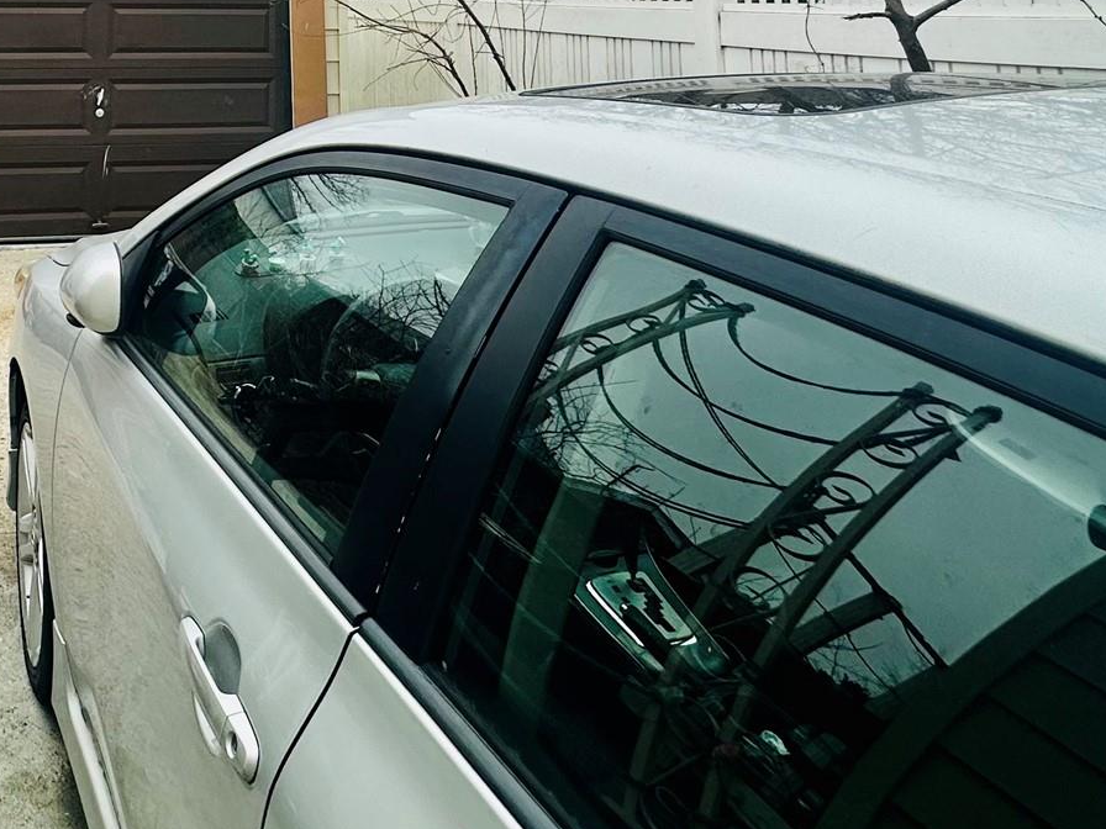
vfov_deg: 37.1
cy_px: -85
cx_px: 122
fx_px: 1022
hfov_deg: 50.7
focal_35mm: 32
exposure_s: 1/1195
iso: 40
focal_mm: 2.22
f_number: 2.2
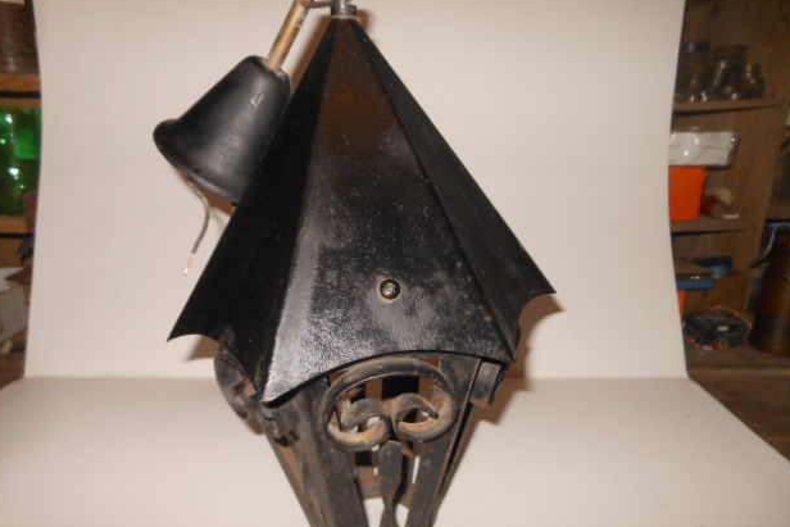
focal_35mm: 27
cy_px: 289
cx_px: 392
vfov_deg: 47.9
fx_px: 593
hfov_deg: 67.4
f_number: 10.2
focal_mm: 4.5
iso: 200
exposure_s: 1/25
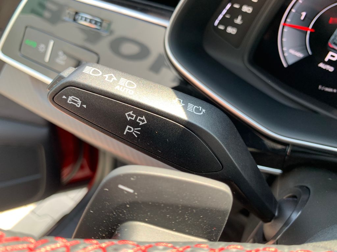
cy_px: 126
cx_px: 168
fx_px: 253
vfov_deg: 53.1
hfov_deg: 67.3
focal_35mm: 26
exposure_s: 1/121
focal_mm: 4.25
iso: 50
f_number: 1.8
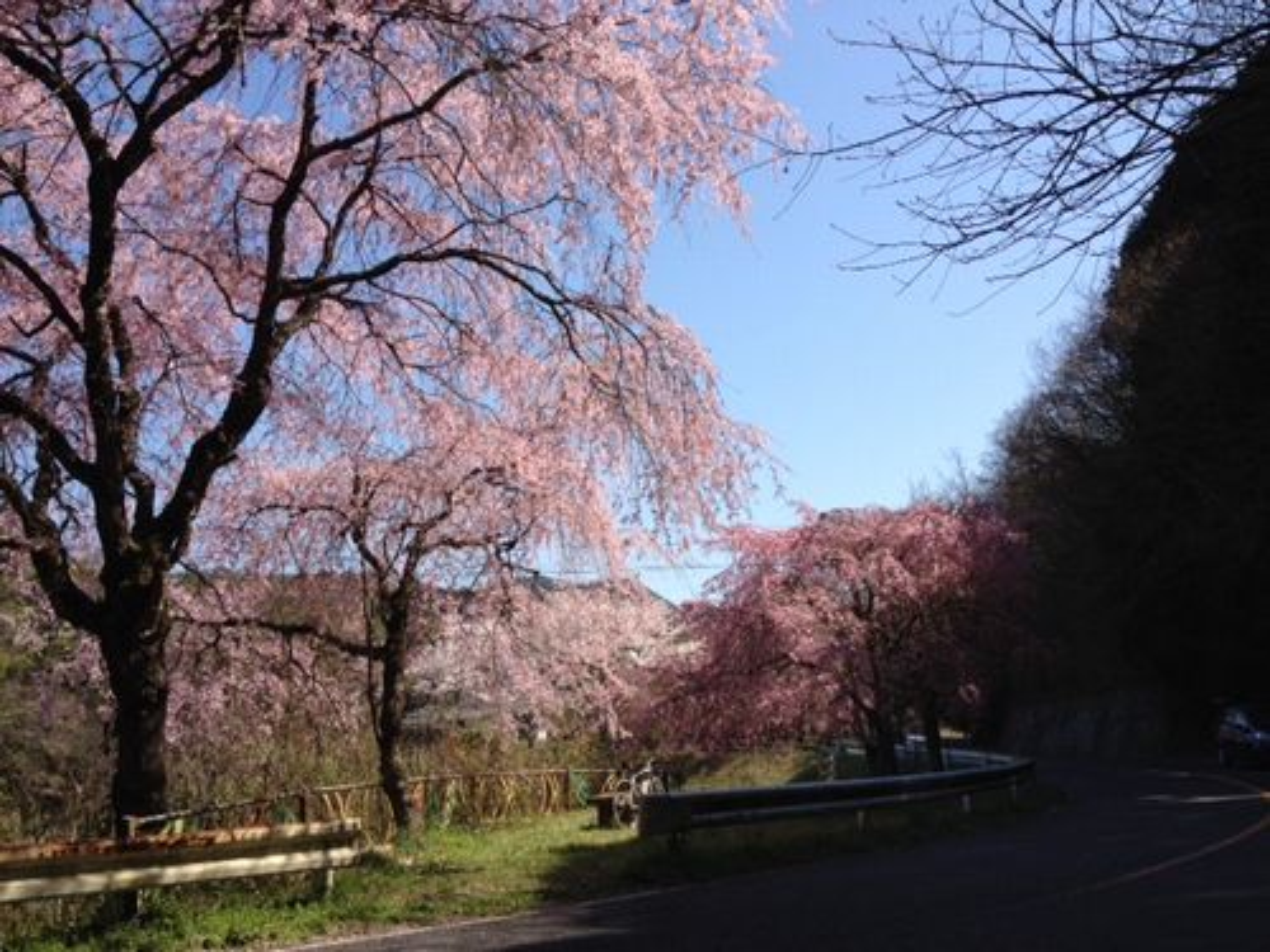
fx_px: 1284
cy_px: 476
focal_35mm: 35
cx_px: 635
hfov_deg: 52.6
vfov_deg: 40.7
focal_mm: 4.28
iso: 50
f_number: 2.4
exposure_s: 1/1314
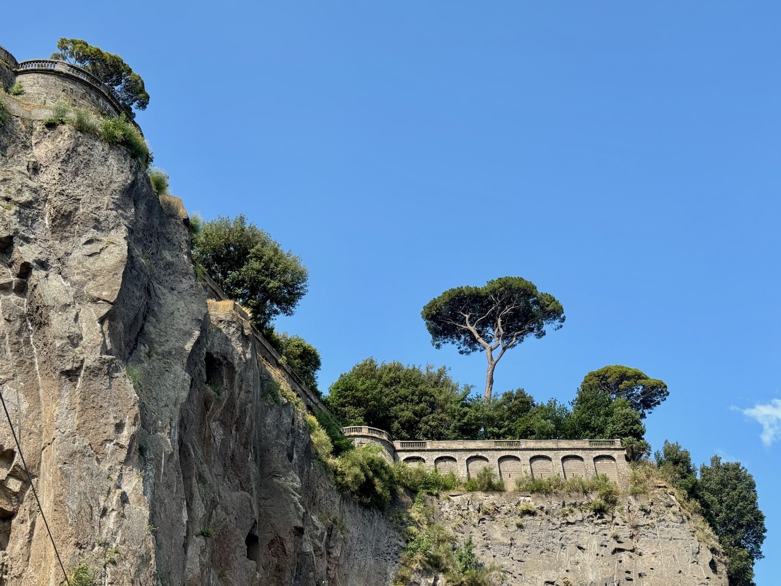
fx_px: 1083
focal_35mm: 48
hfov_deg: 39.7
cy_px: 293
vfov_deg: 30.3
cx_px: 390
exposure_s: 1/2959
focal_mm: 6.76
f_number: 1.78
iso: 64
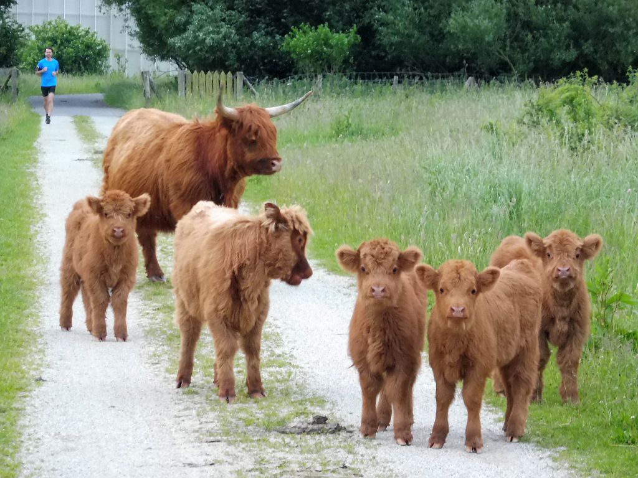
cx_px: 319
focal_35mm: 199
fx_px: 3668
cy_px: 239
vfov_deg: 7.5
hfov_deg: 9.9
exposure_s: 1/30
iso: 640
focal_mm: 35.6
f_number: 5.5
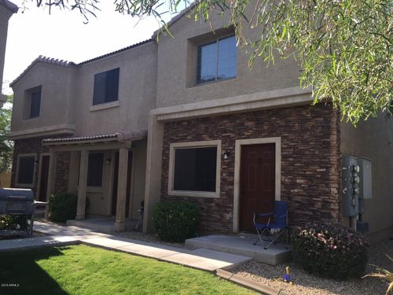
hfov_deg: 61.7
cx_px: 196
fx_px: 329
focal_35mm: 29
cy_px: 148
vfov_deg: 48.2
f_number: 2.2
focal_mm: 4.15
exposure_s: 1/557
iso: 32
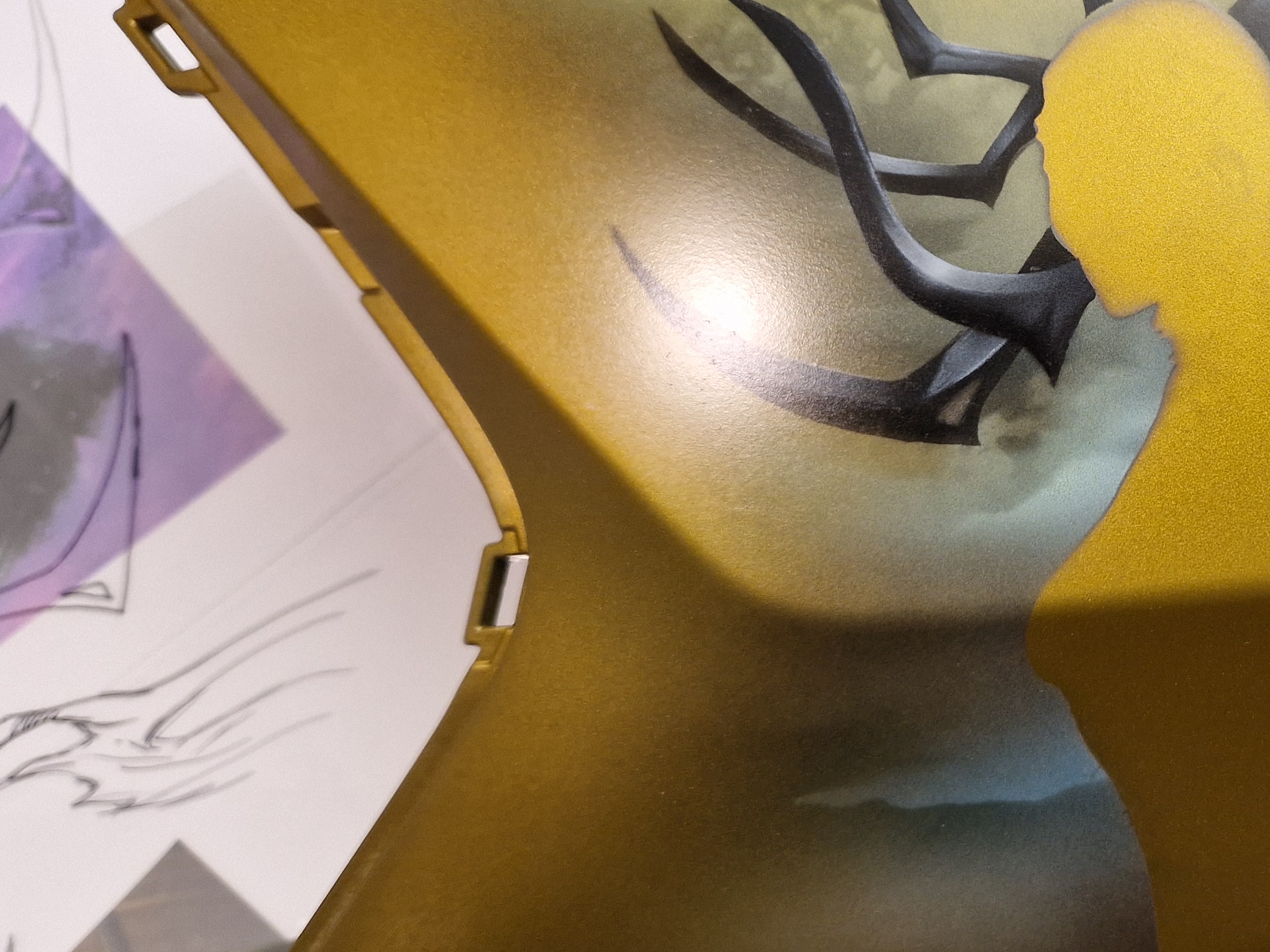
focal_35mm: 45
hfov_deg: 38.7
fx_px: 1651
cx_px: 1179
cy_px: 314
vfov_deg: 31.9
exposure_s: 1/180
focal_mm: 5.4
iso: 50
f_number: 1.8
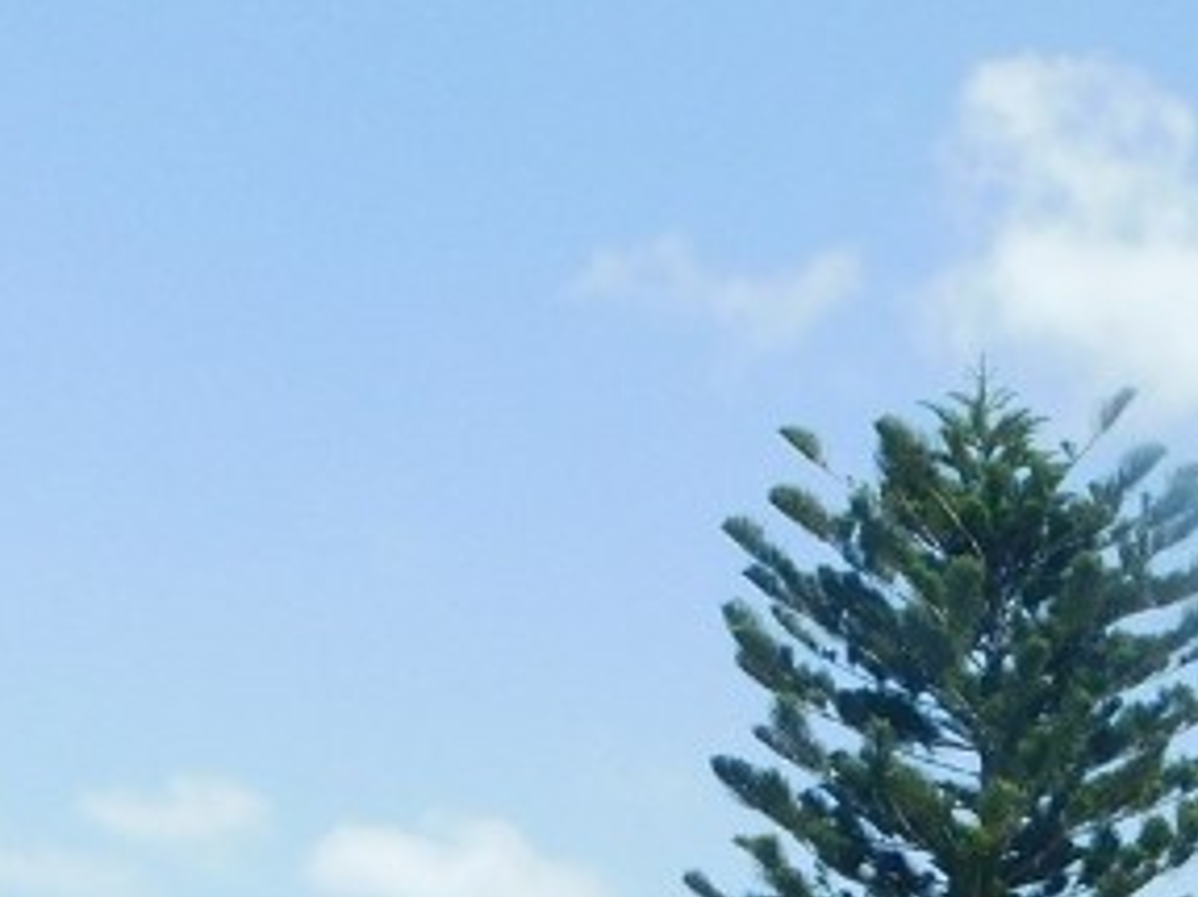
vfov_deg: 15.9
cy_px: 1502
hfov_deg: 20.6
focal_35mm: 82
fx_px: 2837
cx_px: 1762
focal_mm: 4
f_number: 3
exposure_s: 1/1000
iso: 125
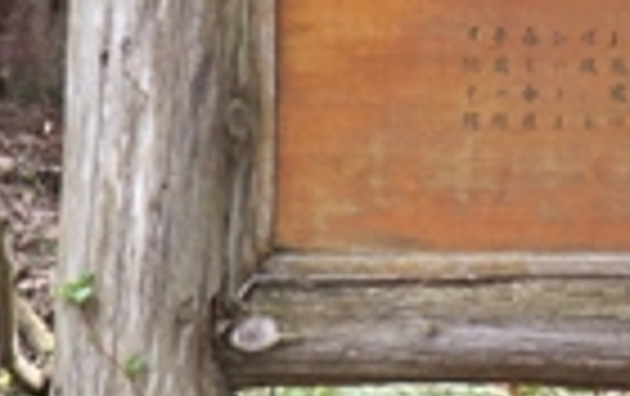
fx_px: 7223
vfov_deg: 3.1
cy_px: -2
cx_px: 738
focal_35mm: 420
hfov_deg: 5.0
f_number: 3.8
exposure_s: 1/40
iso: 64
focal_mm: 23.1
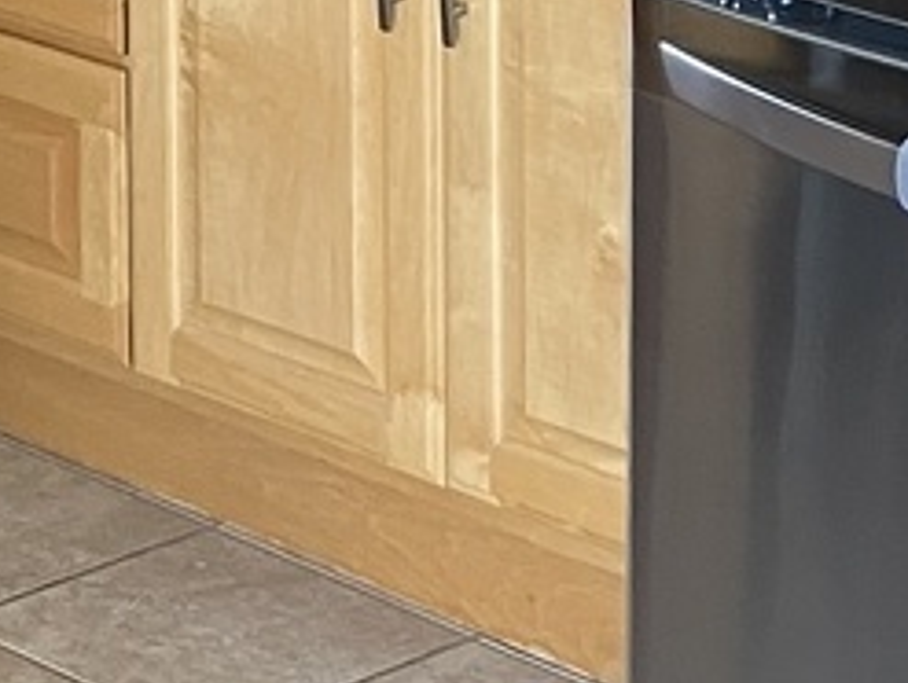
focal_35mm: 163
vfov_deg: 8.7
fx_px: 4282
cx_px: -118
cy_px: -621
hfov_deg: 11.9
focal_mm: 3.99
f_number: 1.8
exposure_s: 1/60
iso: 125
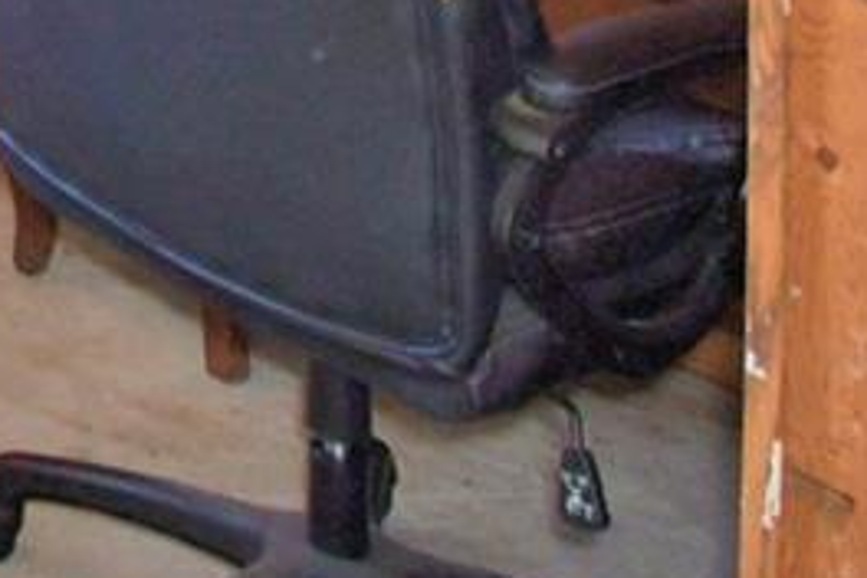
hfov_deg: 17.7
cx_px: -722
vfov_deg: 11.5
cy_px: -939
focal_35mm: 91
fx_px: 2191
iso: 250
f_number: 4.5
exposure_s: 1/30
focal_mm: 10
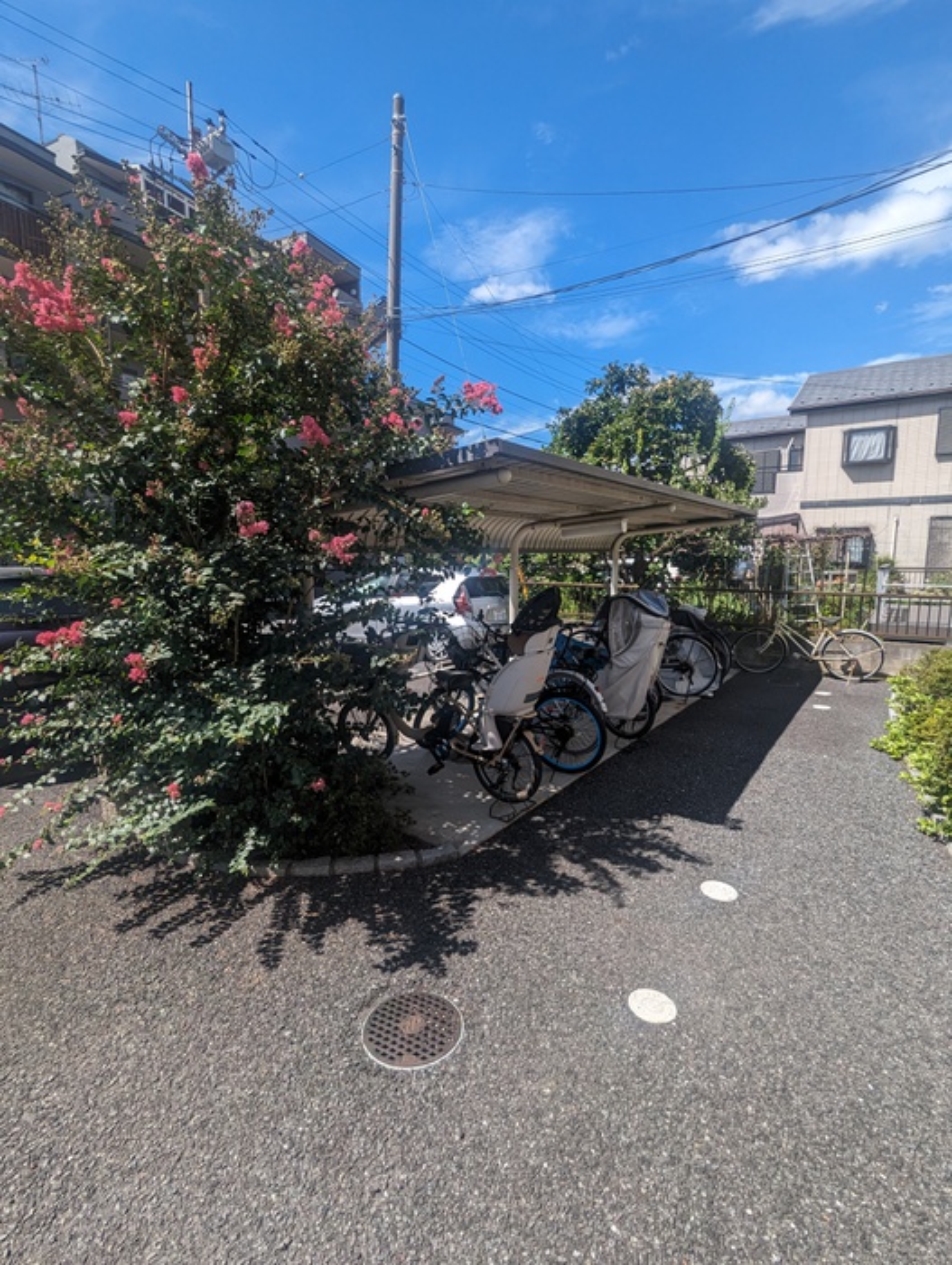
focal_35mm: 16
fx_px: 585
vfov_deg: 94.4
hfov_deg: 78.2
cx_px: 476
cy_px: 632
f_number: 2.2
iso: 48
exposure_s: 1/1460
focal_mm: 2.35
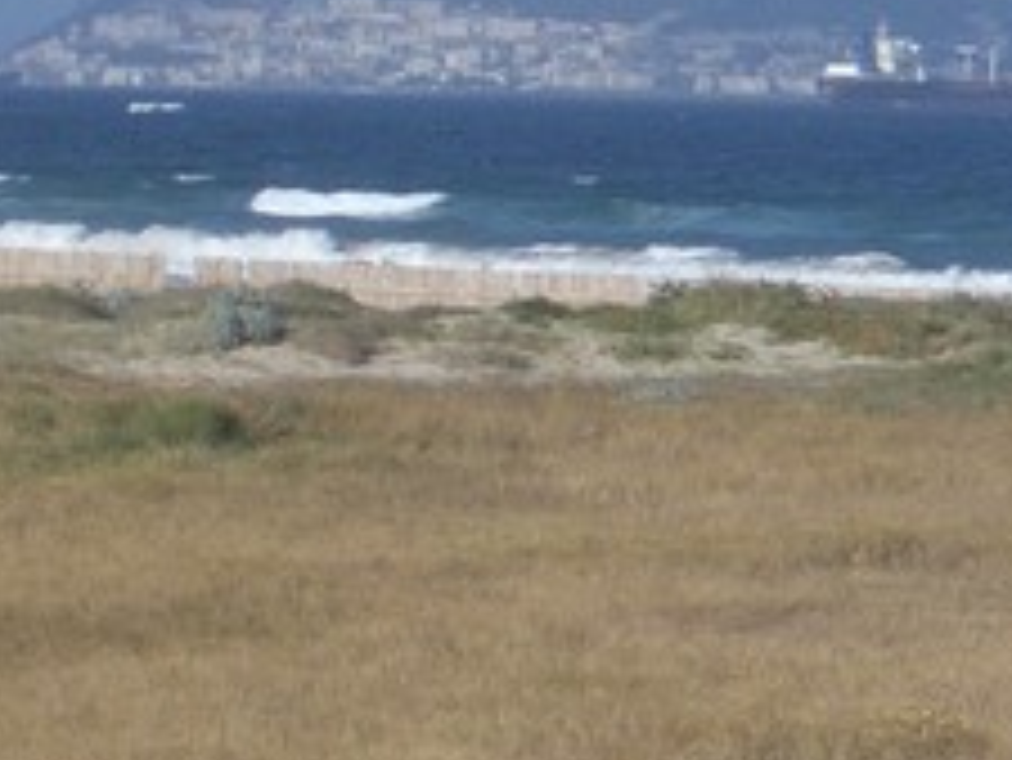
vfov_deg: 4.8
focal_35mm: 312
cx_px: 1669
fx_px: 9126
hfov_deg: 6.2
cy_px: -52
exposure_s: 1/320
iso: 50
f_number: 6.2
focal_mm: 12.2
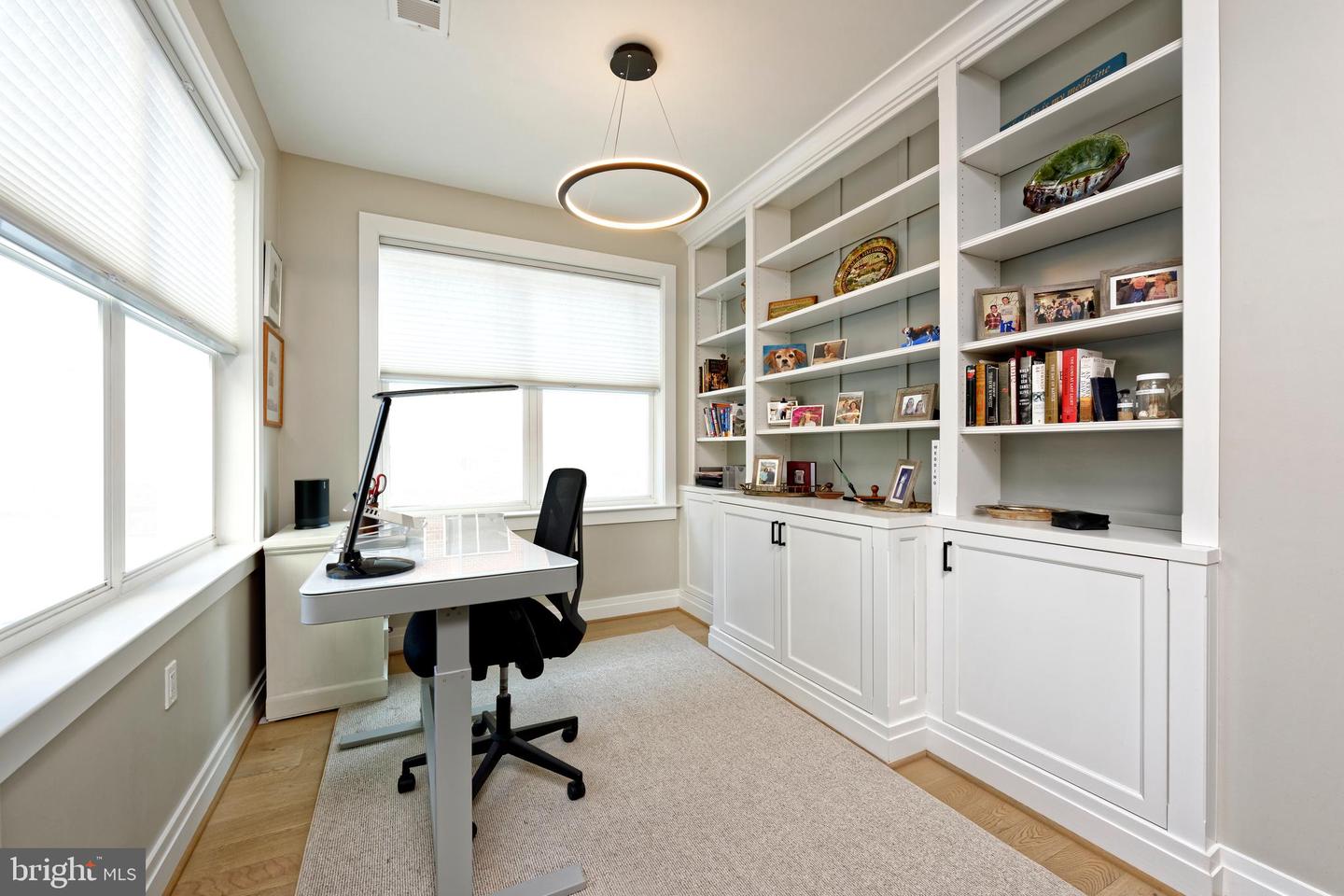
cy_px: 448
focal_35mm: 14
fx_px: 523
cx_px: 672
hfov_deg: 104.3
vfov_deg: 81.2
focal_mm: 14
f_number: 11
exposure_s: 1/10
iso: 320
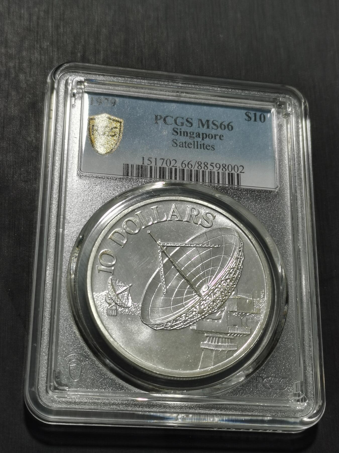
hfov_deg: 23.7
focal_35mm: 62
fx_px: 810
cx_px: 170
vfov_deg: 31.2
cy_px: 226
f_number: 1.8
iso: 50
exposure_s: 1/90
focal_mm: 5.58
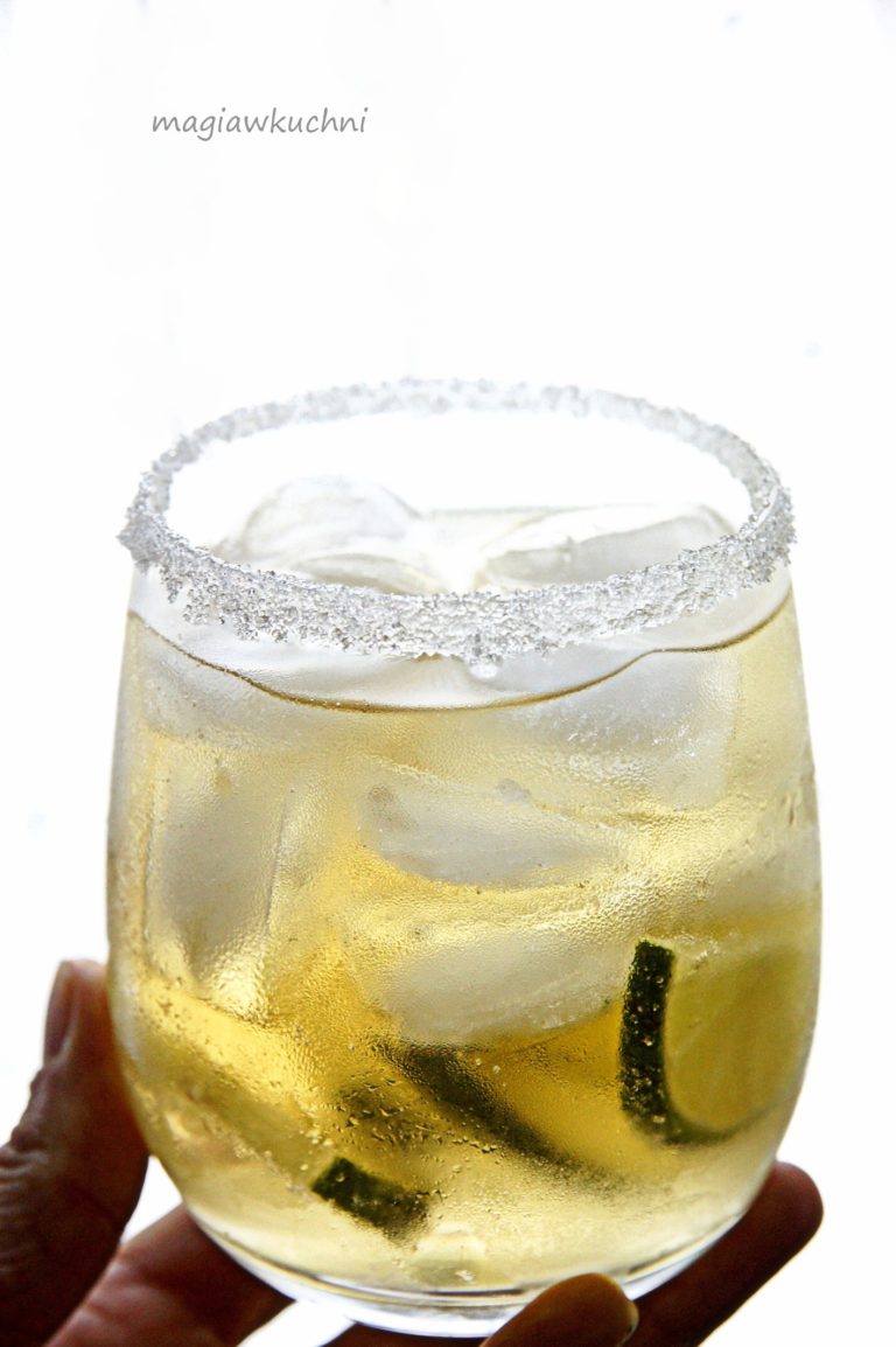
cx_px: 448
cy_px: 674
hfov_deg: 13.0
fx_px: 3924
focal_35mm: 105
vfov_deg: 19.5
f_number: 7.1
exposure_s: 1/50
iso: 800
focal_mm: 70
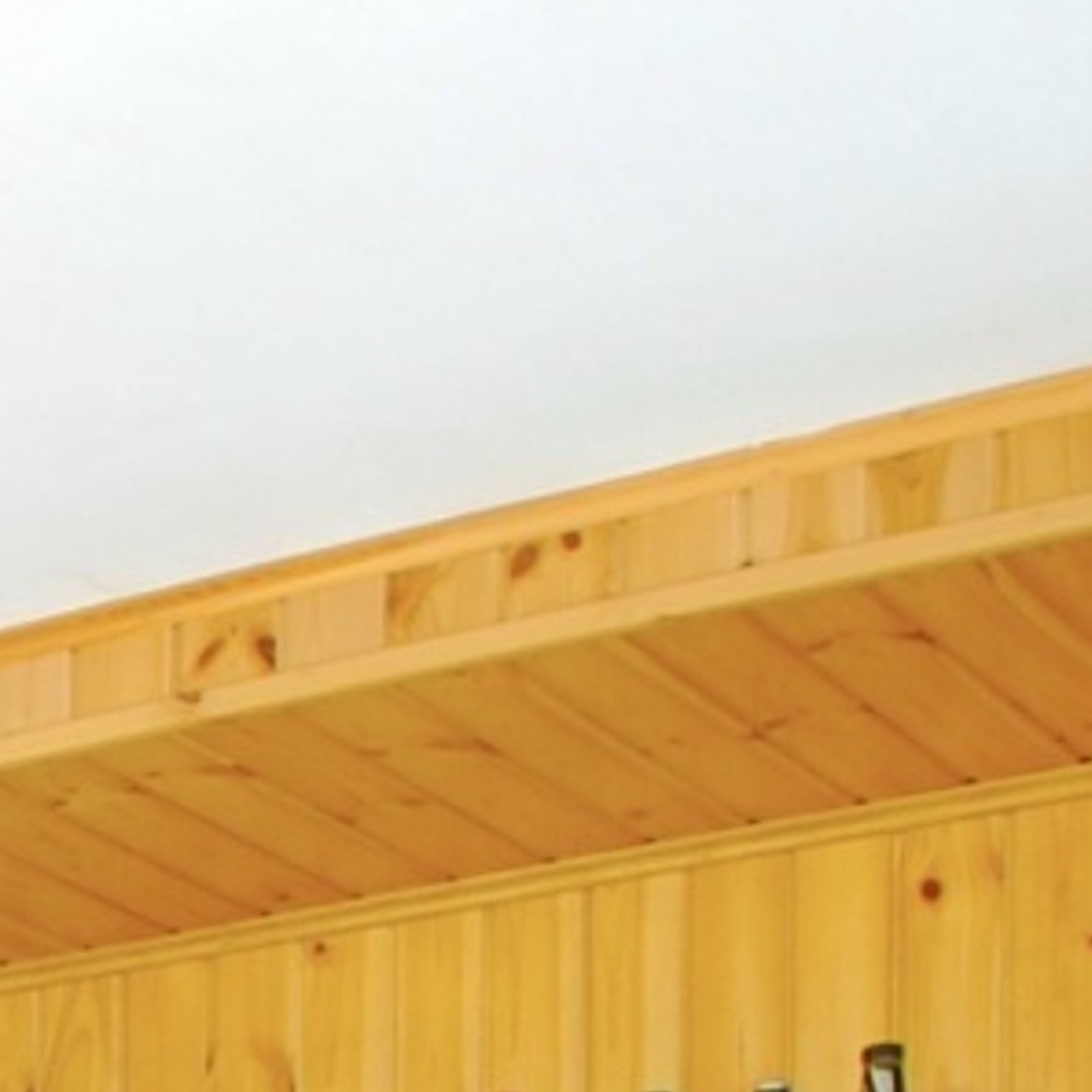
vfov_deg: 13.8
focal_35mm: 110
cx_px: -1739
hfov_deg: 11.9
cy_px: 2070
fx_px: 3926
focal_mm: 10
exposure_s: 2
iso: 200
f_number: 8
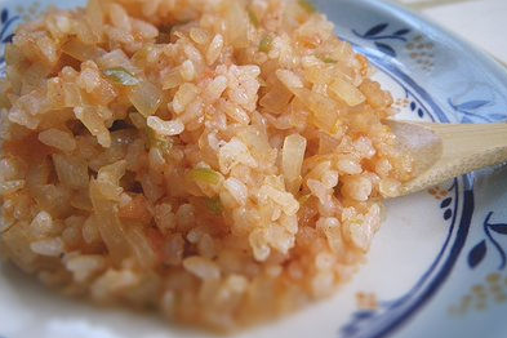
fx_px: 507
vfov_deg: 36.8
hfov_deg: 53.1
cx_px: 257
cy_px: 152
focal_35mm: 36
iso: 500
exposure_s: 1/50
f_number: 3.8
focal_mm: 6.1
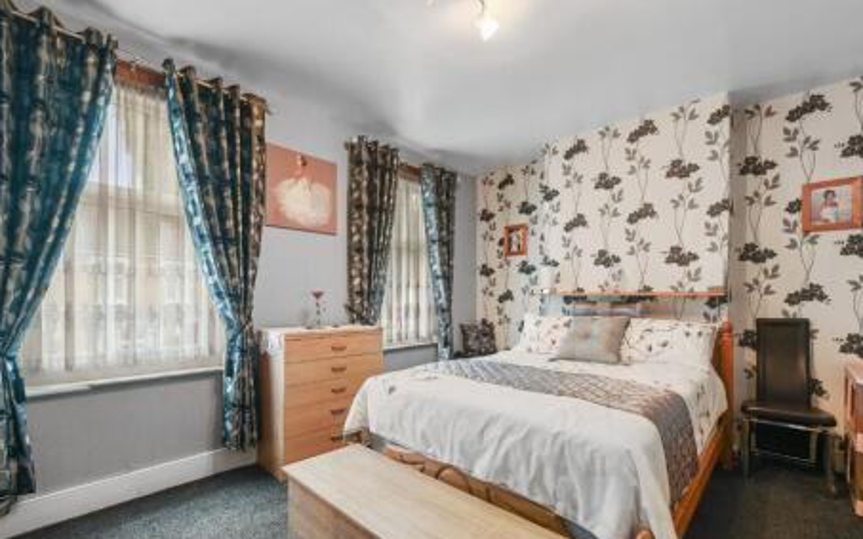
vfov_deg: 74.7
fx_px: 353
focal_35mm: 15
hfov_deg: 101.5
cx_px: 434
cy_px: 285
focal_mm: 14
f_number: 8
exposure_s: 2.5
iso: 400
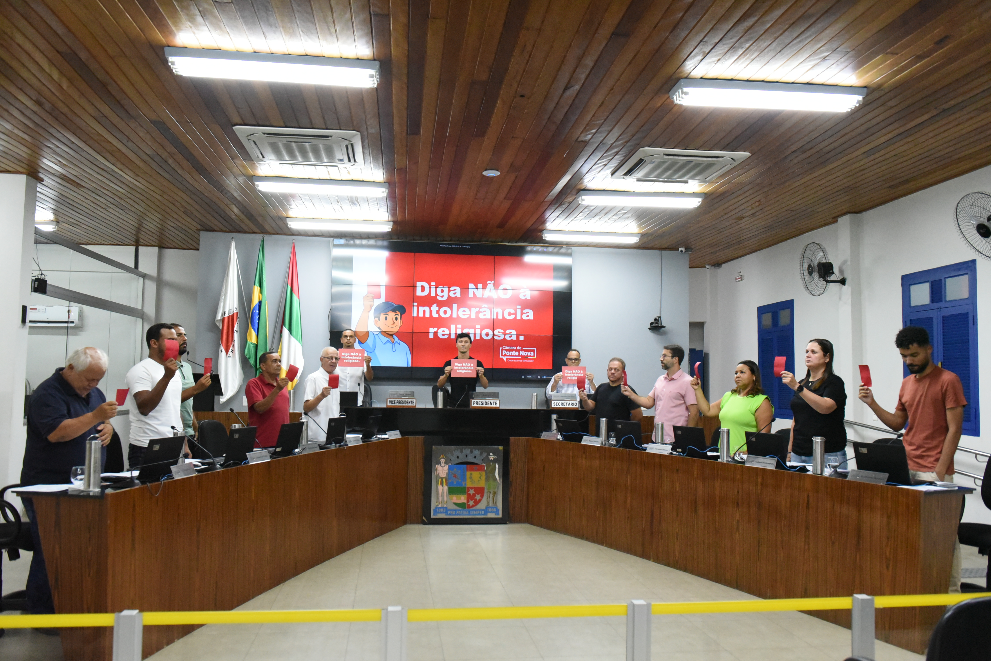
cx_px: 496
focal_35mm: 28
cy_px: 330
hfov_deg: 65.5
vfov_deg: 46.4
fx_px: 771
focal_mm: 28
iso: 10000
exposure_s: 1/500
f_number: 4.5
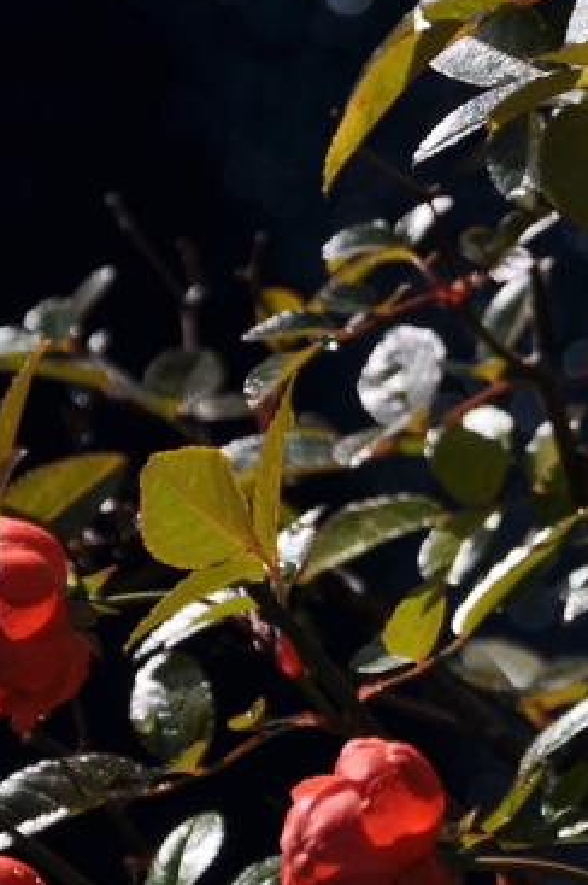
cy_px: 439
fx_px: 9450
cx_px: 764
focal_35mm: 385
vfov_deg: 5.4
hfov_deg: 3.6
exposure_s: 1/1600
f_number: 6.3
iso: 200
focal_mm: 92
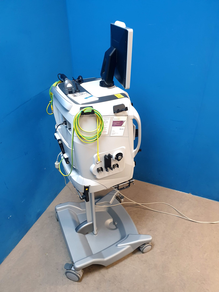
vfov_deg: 67.3
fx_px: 219
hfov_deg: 53.1
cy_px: 146
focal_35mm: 26
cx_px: 110
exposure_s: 1/33
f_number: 2.4
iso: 320
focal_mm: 4.3
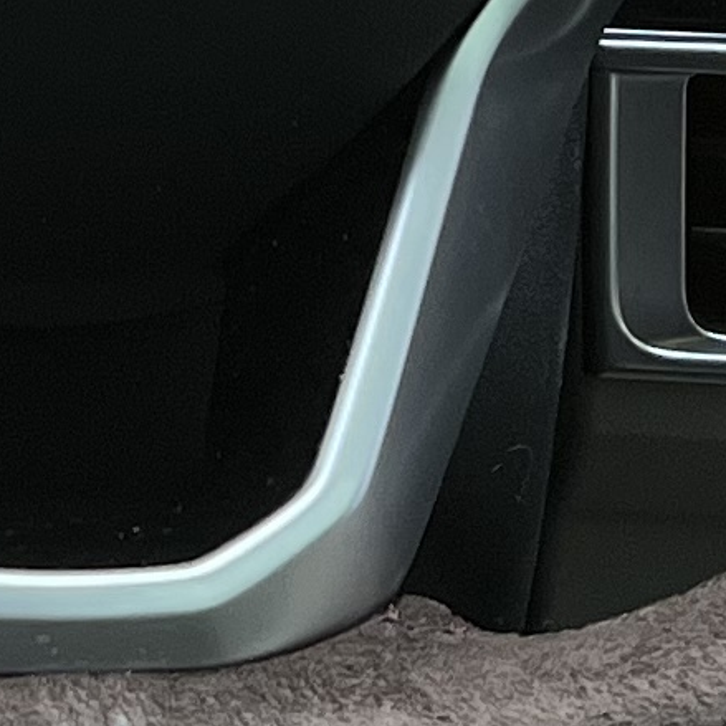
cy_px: -676
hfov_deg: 8.2
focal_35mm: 211
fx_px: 5007
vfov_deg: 8.0
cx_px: -208
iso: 50
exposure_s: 1/100
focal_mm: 5.7
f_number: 1.5
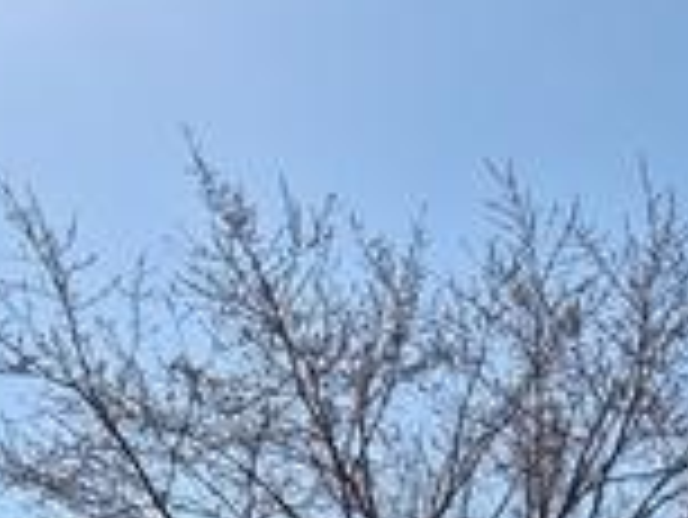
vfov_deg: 13.4
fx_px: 1910
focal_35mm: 96
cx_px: 940
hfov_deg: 18.7
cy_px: 1022
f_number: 1.8
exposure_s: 1/7264
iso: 80
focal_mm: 5.4
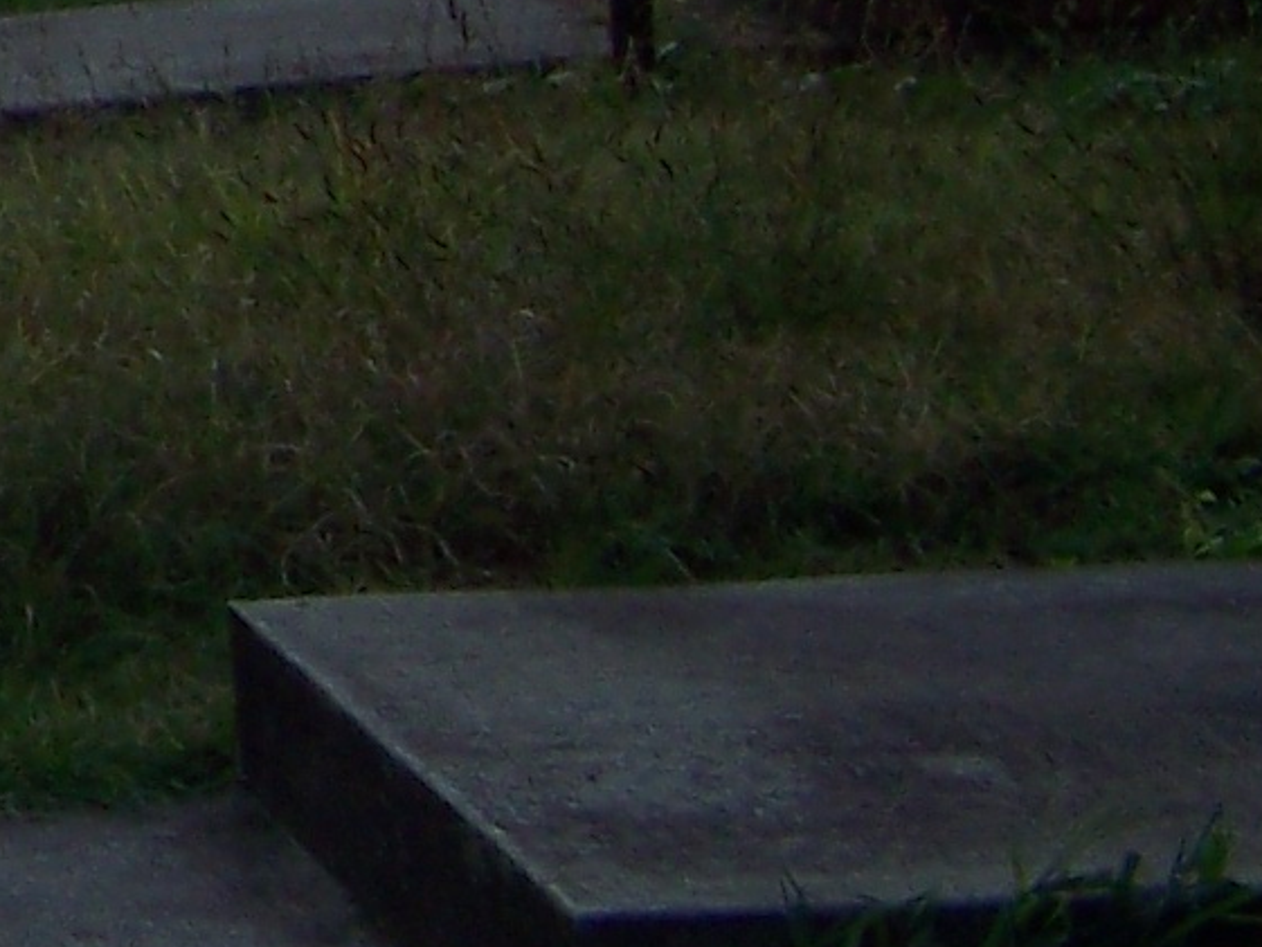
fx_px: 7184
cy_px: -936
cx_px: -1701
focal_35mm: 197
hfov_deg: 9.1
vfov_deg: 7.3
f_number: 2.8
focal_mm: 5.85
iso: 64
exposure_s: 1/250
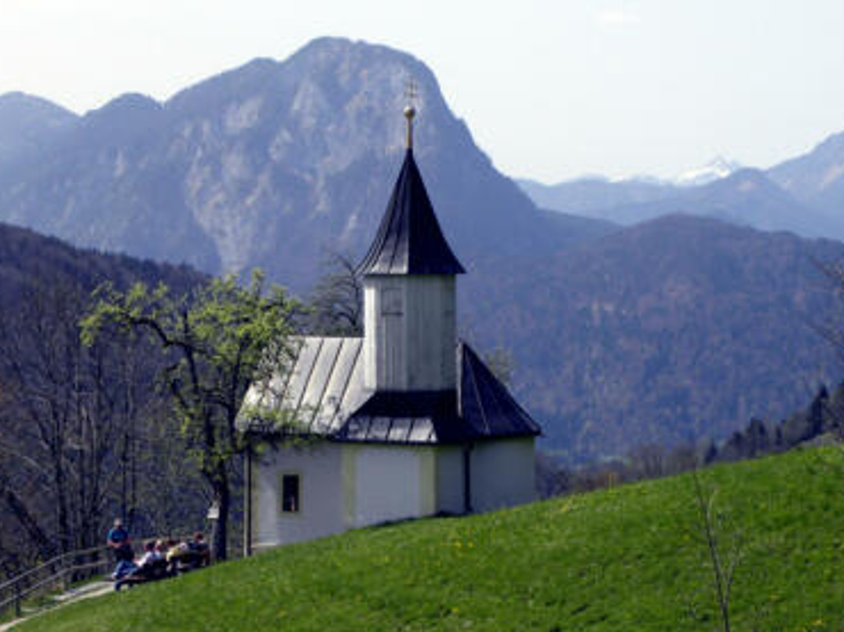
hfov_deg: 14.6
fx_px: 3289
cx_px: 508
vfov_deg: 11.0
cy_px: 392
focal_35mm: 135
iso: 64
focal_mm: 15.1
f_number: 5.6
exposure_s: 1/253
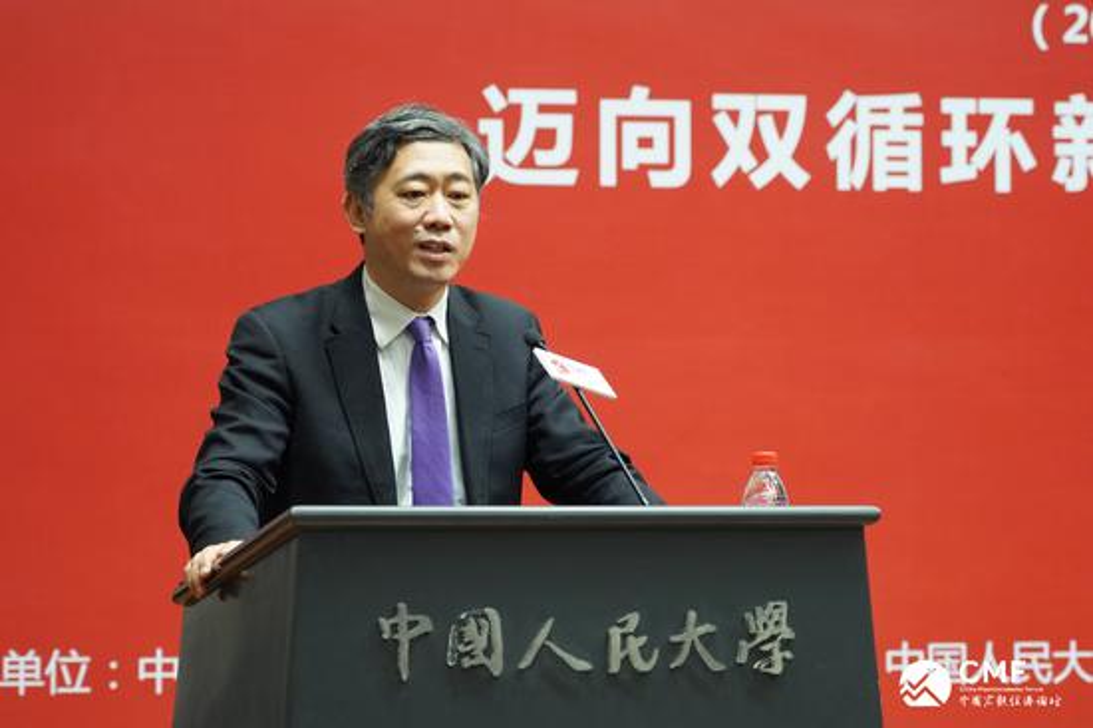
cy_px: 364
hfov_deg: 14.6
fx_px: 4278
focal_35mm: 141
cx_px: 546
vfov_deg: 9.7
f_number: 4
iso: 2500
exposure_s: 1/80
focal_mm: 94
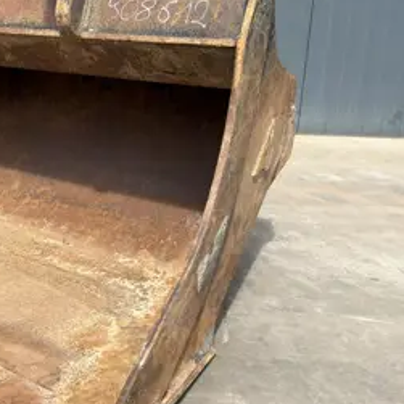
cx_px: -14
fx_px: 713
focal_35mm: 54
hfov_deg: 29.2
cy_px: 190
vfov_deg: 31.6
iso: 64
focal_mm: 6.76
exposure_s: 1/2660
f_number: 1.78
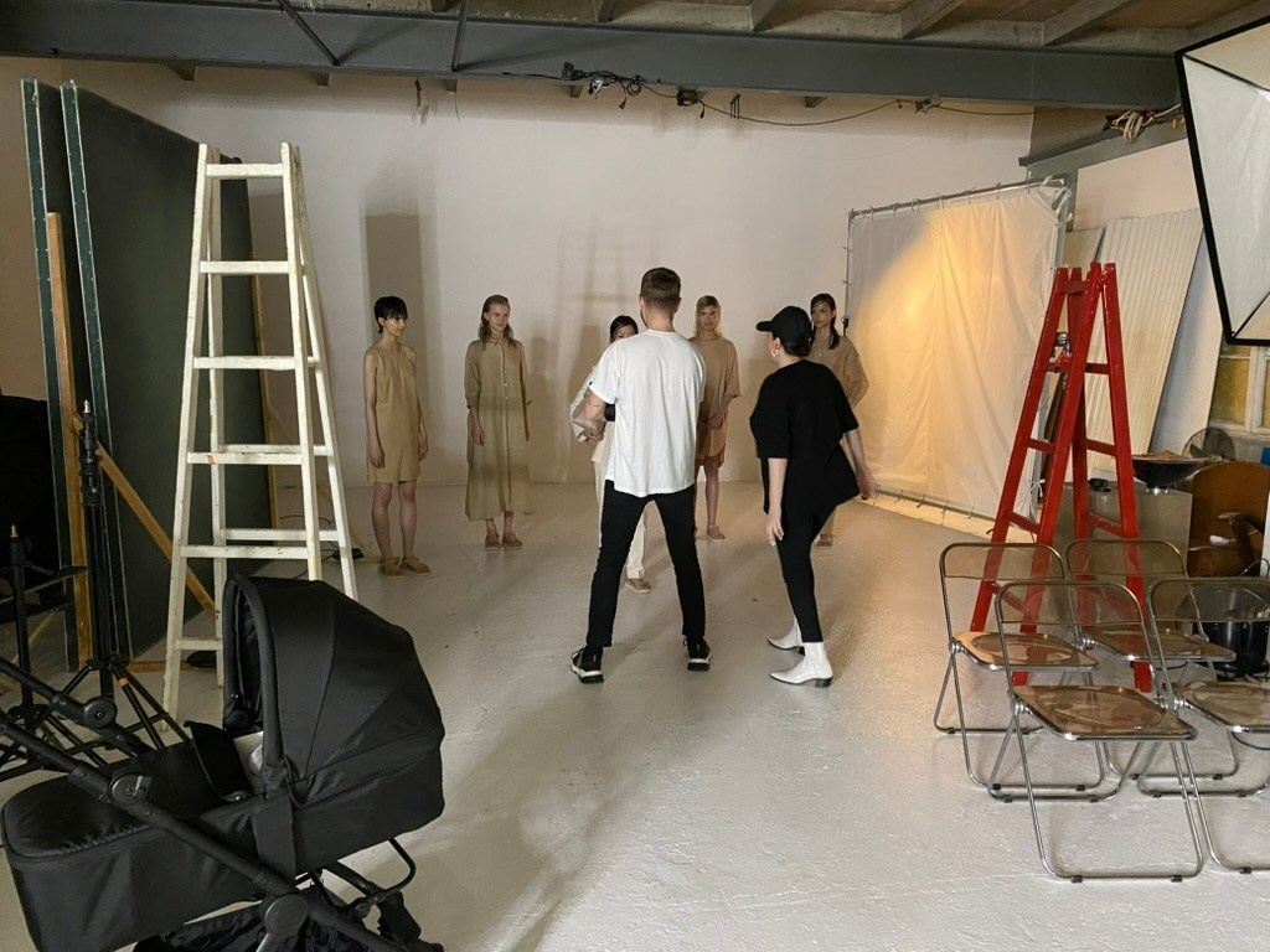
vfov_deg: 53.1
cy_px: 476
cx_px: 635
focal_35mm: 26
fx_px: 954
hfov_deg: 67.3
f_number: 1.8
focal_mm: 4.25
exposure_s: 1/25
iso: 500
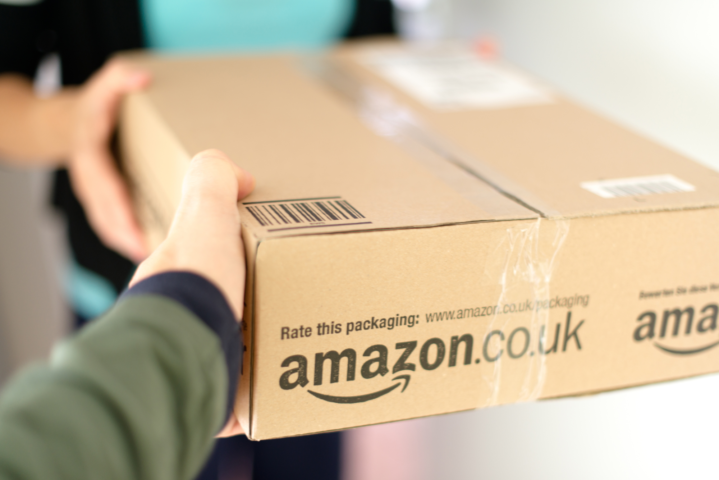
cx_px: 360
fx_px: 999
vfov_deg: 27.0
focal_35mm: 50
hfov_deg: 39.6
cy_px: 240
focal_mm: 50
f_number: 1.4
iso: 100
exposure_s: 1/13
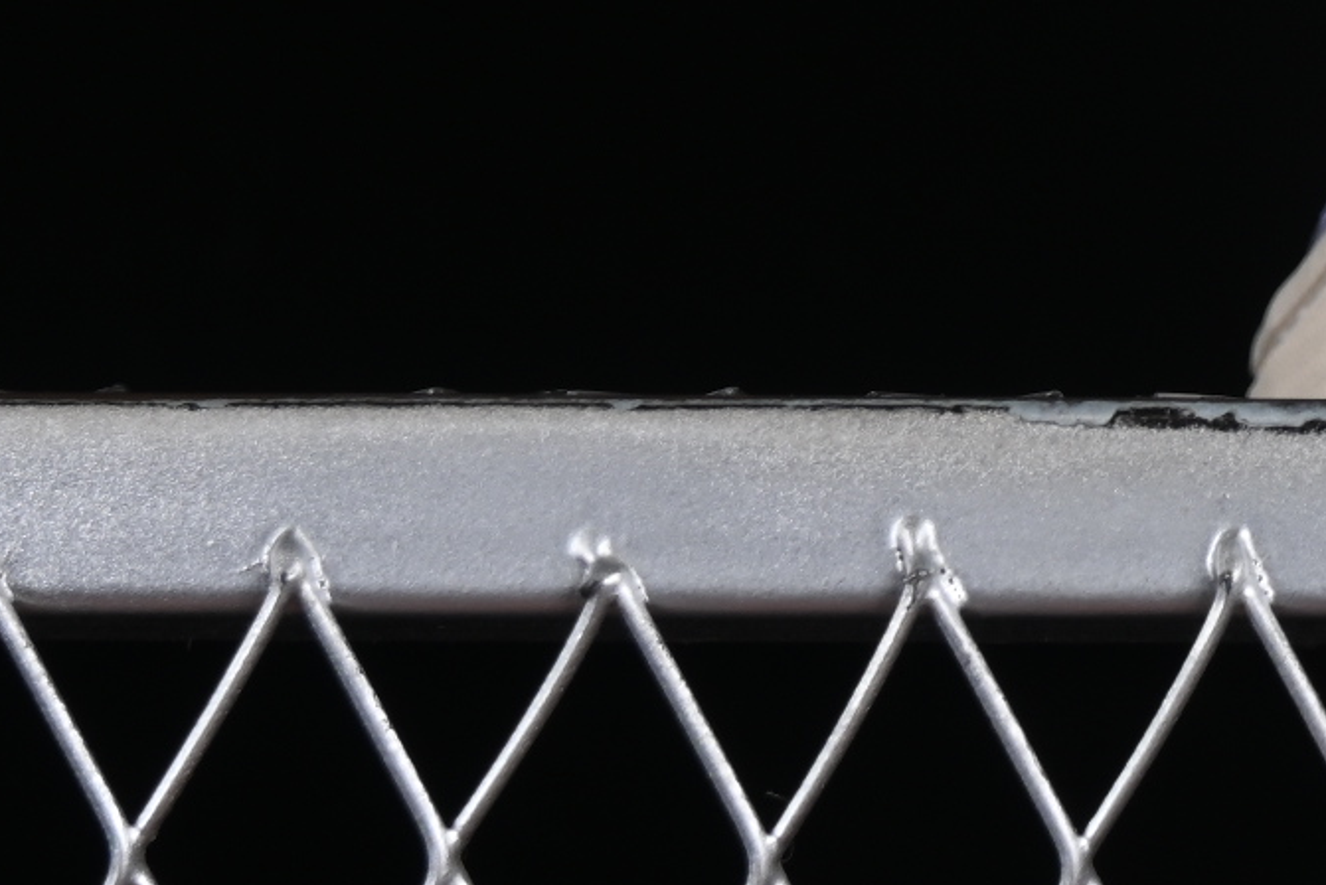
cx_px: 2567
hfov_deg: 6.4
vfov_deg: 4.4
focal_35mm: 311
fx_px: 11460
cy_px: -713
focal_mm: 50
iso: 160
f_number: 8
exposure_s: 1/80
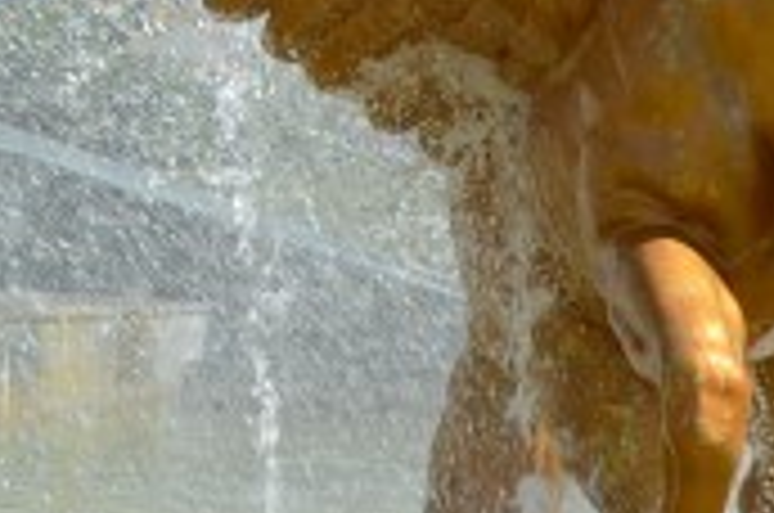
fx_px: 6067
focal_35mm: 283
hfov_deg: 7.2
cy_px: -400
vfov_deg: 4.8
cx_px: -333
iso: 100
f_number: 8
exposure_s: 1/250
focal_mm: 35
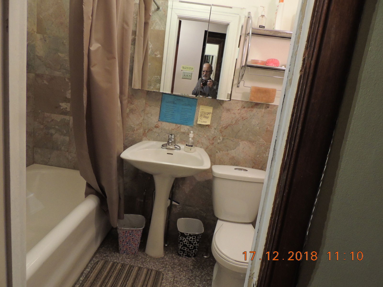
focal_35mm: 24
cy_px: 144
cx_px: 192
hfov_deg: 71.6
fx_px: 266
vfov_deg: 56.8
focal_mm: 4.3
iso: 400
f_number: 3.3
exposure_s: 1/20
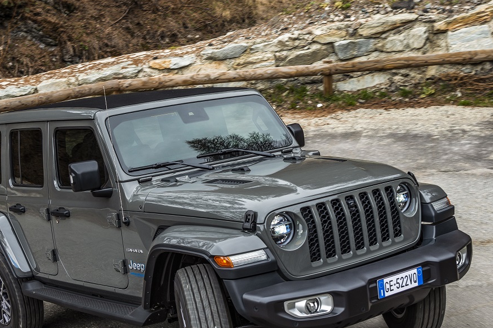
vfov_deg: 19.7
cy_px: 187
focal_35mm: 69
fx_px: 945
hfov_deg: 29.2
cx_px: 262
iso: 100
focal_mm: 38
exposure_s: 1/100
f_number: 6.3
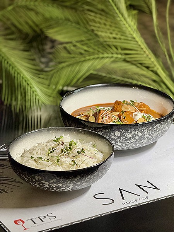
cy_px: 116
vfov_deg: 16.4
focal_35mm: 120
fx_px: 804
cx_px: 87
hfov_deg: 12.3
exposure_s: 1/100
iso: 250
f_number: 2.8
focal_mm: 15.66
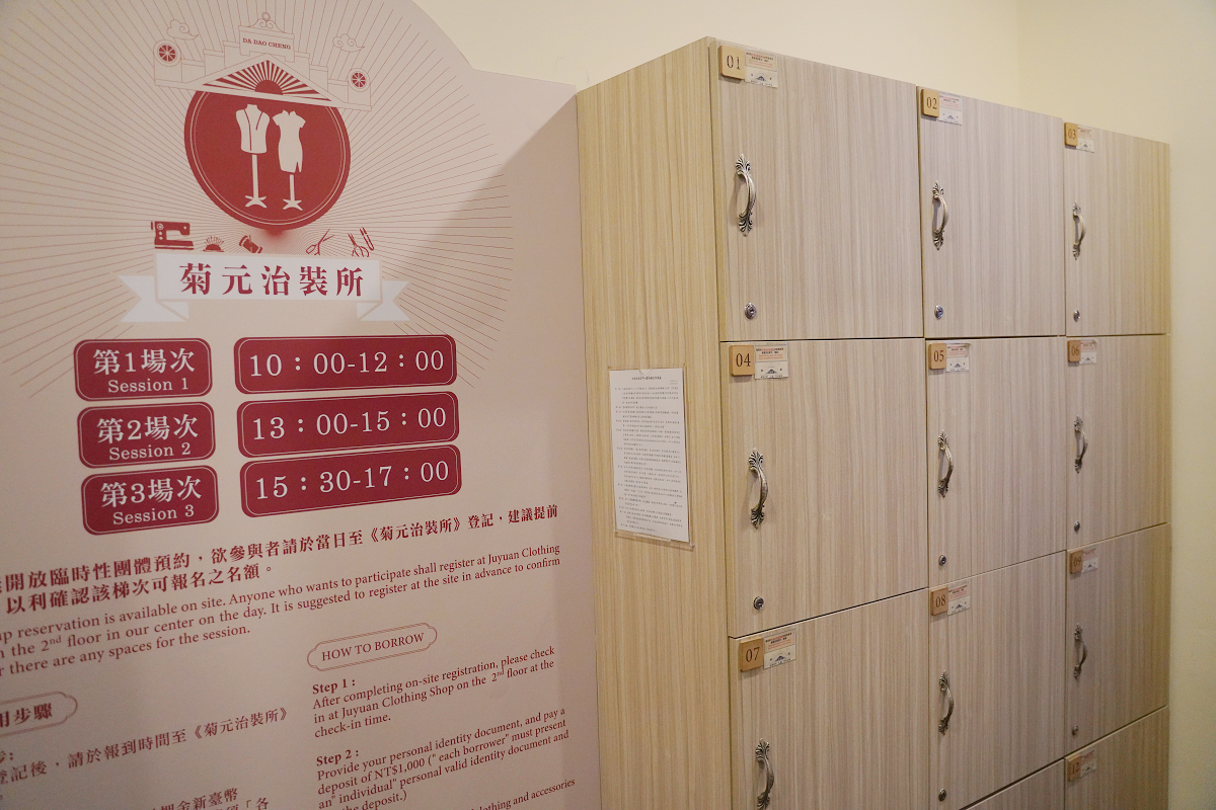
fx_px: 946
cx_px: 608
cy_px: 405
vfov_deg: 46.4
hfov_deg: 65.5
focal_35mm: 28
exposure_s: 1/160
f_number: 2.8
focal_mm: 28
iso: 4000
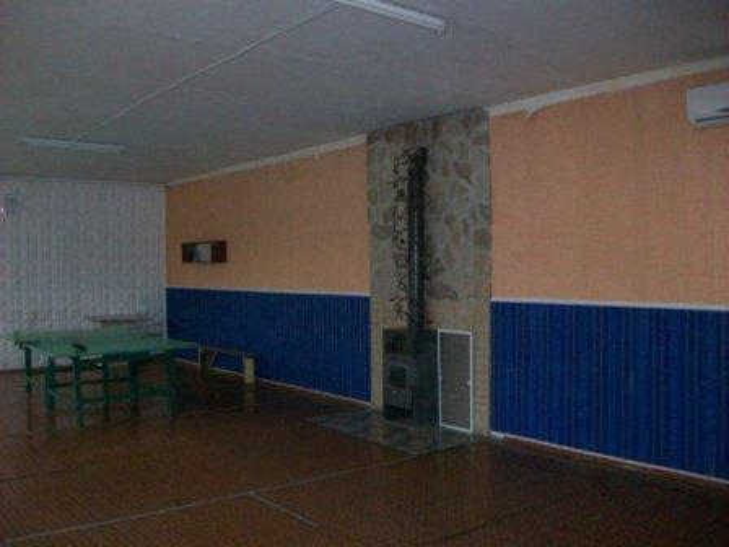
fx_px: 716
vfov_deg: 41.8
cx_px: 364
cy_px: 274
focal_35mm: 34
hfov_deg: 54.0
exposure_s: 1/60
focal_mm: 5.7
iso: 320
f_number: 2.8
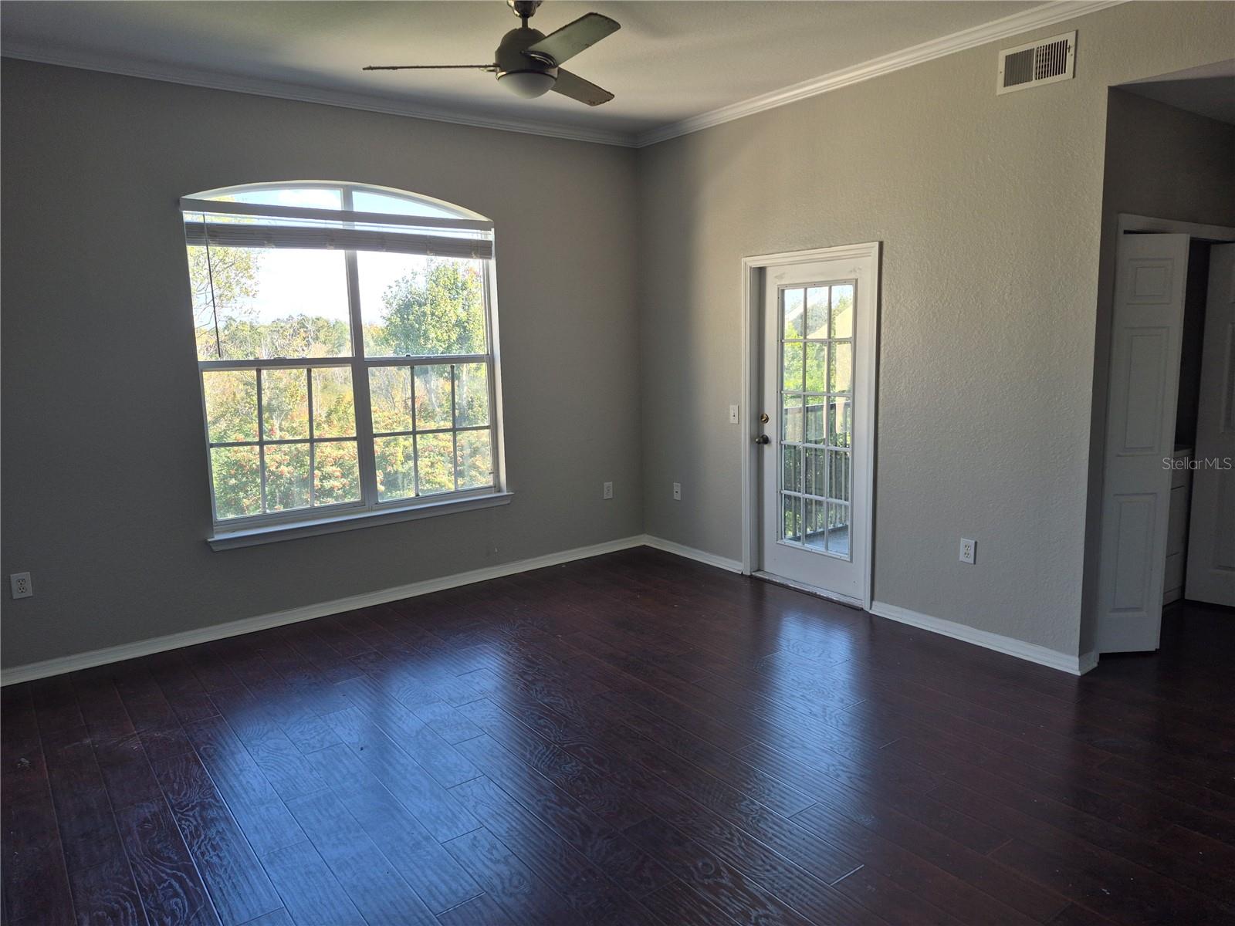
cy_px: 463
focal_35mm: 23
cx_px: 618
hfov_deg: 73.9
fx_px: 821
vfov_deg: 58.9
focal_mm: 5.4
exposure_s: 1/180
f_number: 1.8
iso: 40
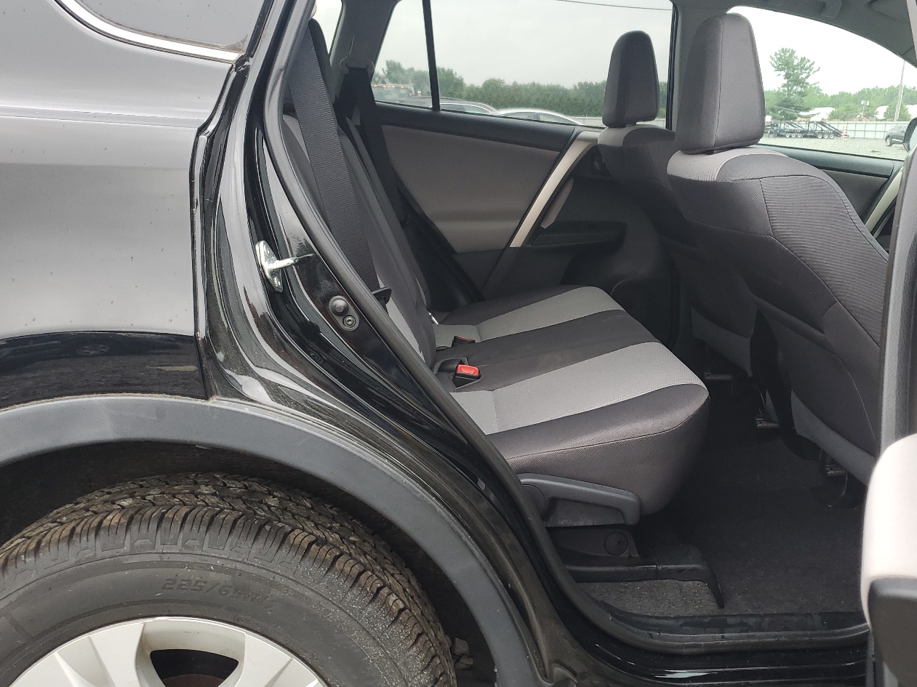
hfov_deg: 55.1
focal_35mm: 33
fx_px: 874
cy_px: 324
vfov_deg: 42.9
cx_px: 538
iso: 50
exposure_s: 1/172
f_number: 1.5
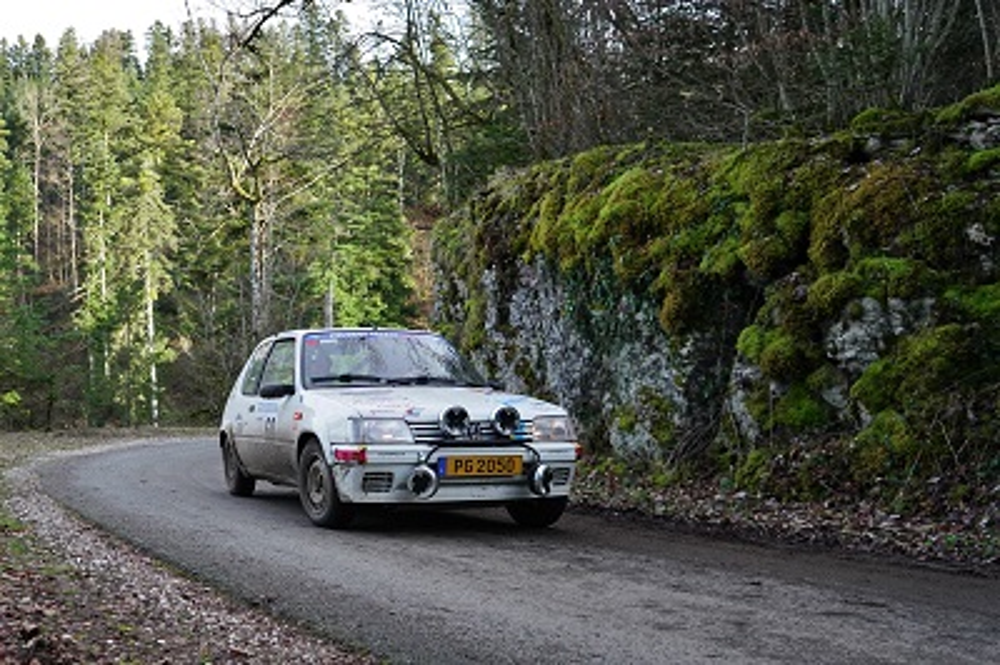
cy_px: 332
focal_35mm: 28
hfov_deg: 65.5
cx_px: 500
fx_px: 777
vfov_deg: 46.3
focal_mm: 28
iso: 1000
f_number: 3.5
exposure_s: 1/1000
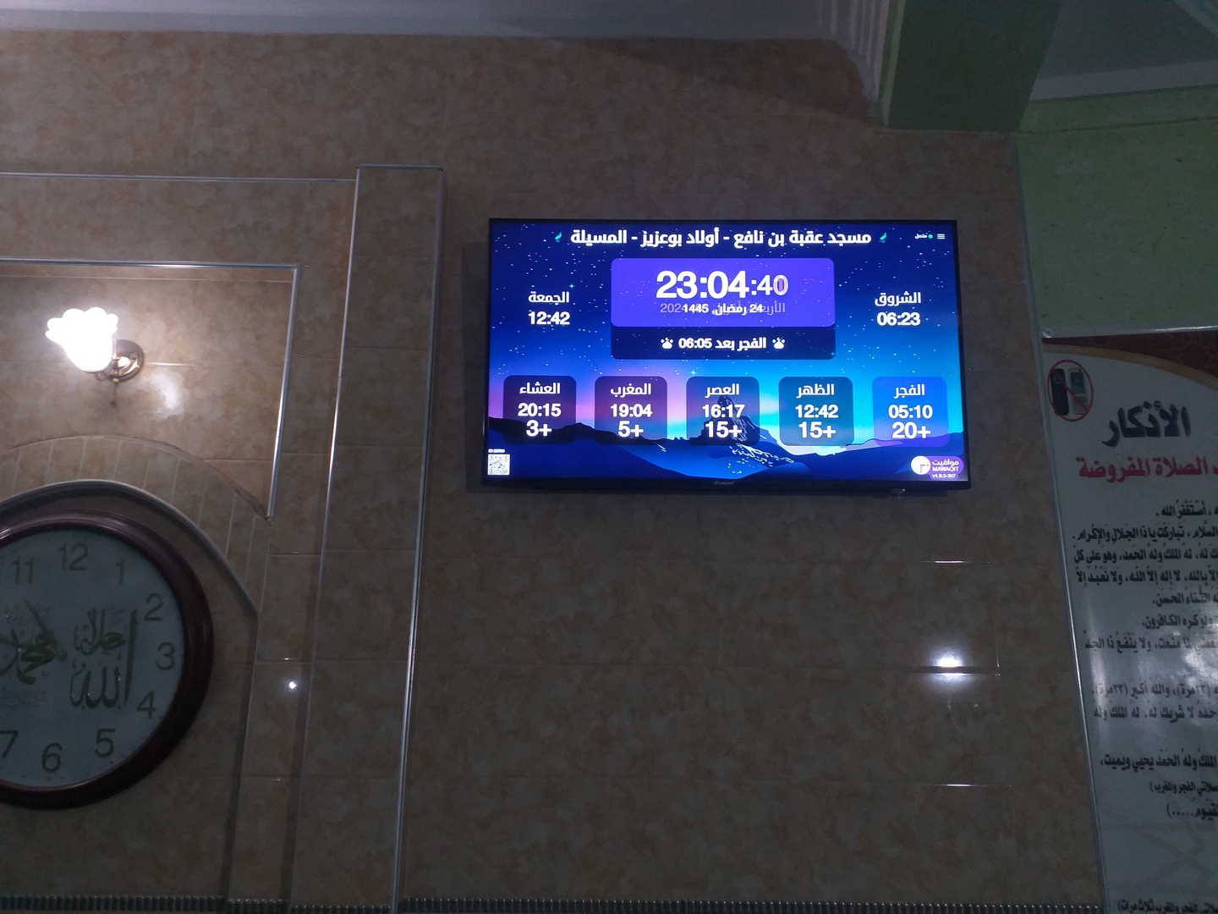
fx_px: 915
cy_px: 457
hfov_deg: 67.3
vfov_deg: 53.1
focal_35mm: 26
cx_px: 609
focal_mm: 3.6
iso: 100
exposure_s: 1/33
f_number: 1.9
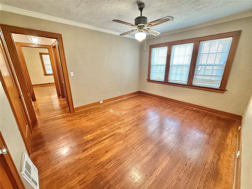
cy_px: 94
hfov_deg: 102.1
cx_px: 126
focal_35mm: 14
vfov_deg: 85.7
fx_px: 102
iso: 640
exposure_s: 1/60
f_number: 2.2
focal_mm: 2.22
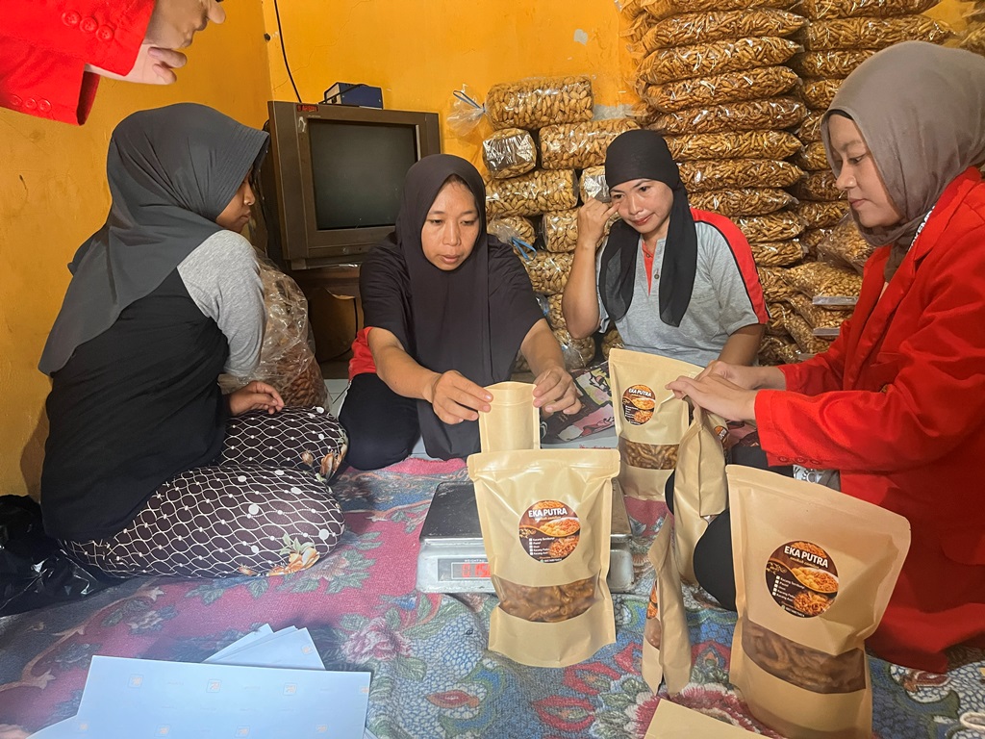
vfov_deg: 53.1
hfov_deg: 67.3
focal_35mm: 26
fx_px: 740
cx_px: 492
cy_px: 370
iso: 500
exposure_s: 1/55
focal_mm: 5.1
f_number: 1.6
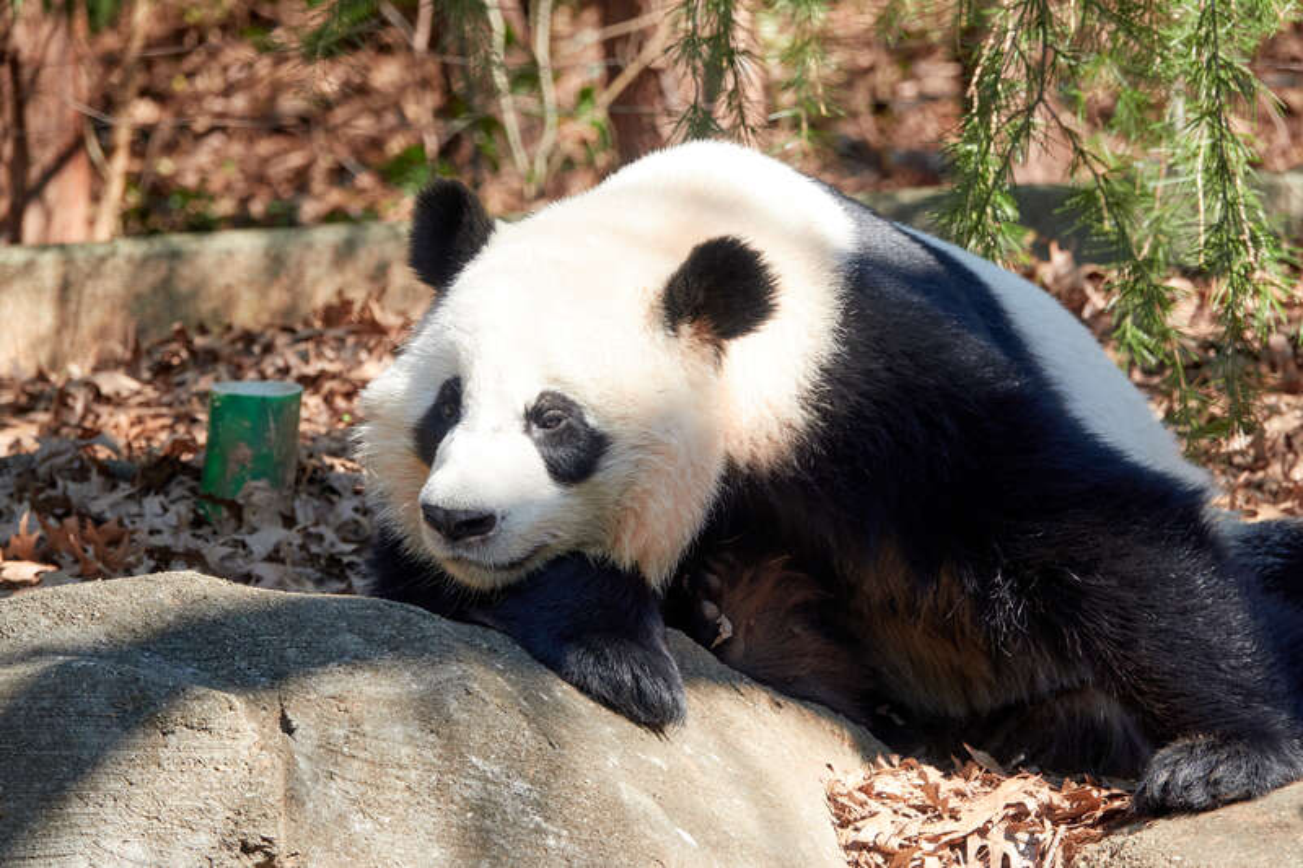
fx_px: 9263
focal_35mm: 256
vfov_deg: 5.4
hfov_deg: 8.0
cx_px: 652
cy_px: 434
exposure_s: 1/250
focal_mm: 93.9
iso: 160
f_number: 4
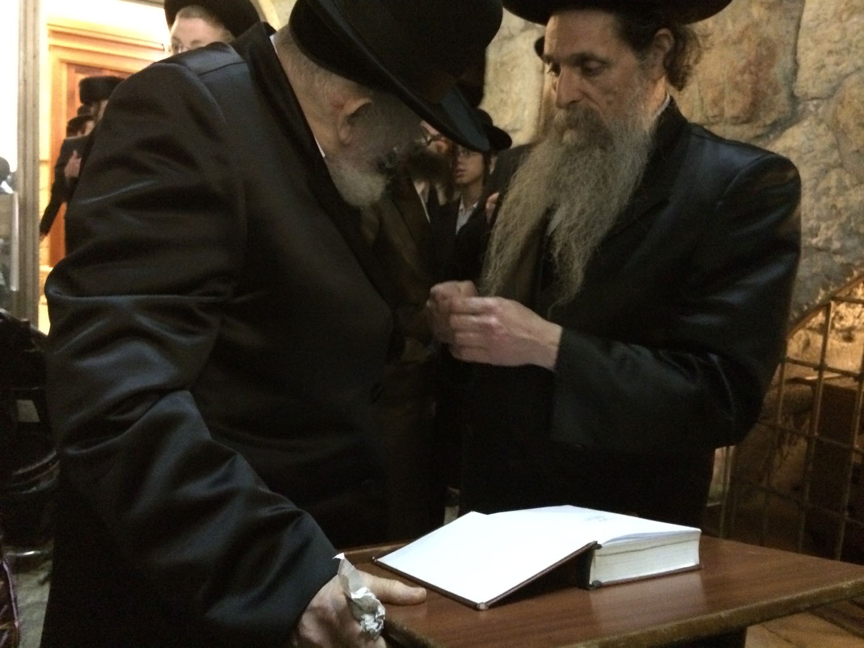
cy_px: 324
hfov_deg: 60.0
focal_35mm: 30
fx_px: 749
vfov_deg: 46.8
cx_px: 432
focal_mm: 4.12
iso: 1250
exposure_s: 1/15
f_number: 2.2
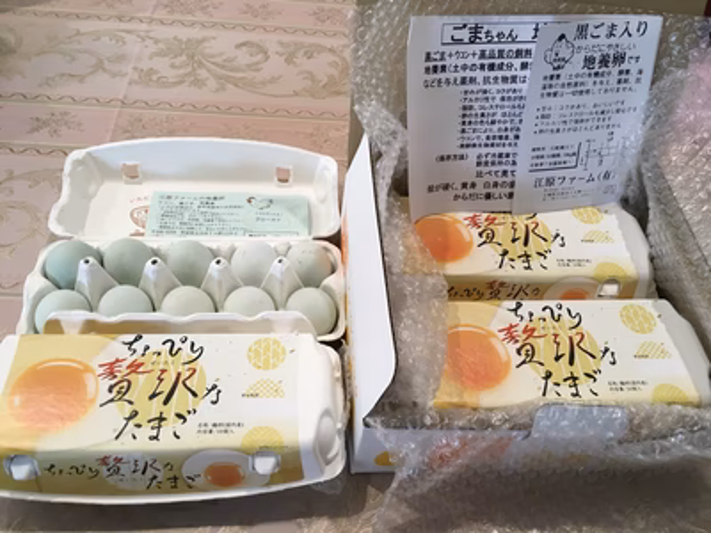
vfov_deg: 48.2
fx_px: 596
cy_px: 266
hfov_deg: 61.7
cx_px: 356
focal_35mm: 29
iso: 50
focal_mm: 4.15
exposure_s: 1/30
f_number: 2.2
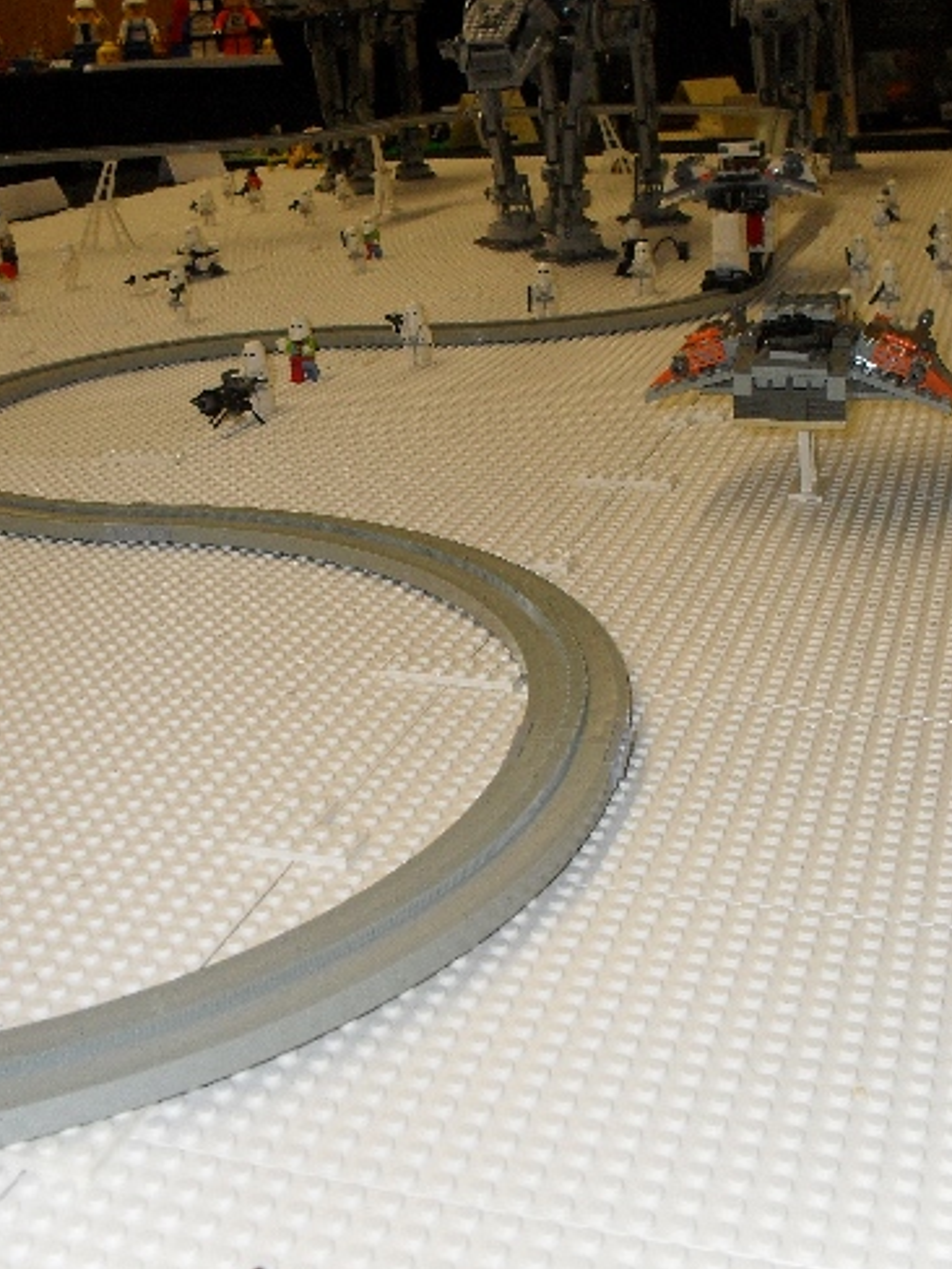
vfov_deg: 43.8
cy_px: 564
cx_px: 440
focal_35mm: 43
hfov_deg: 33.6
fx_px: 1577
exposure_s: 1/45
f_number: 3.2
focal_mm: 6.3
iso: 200
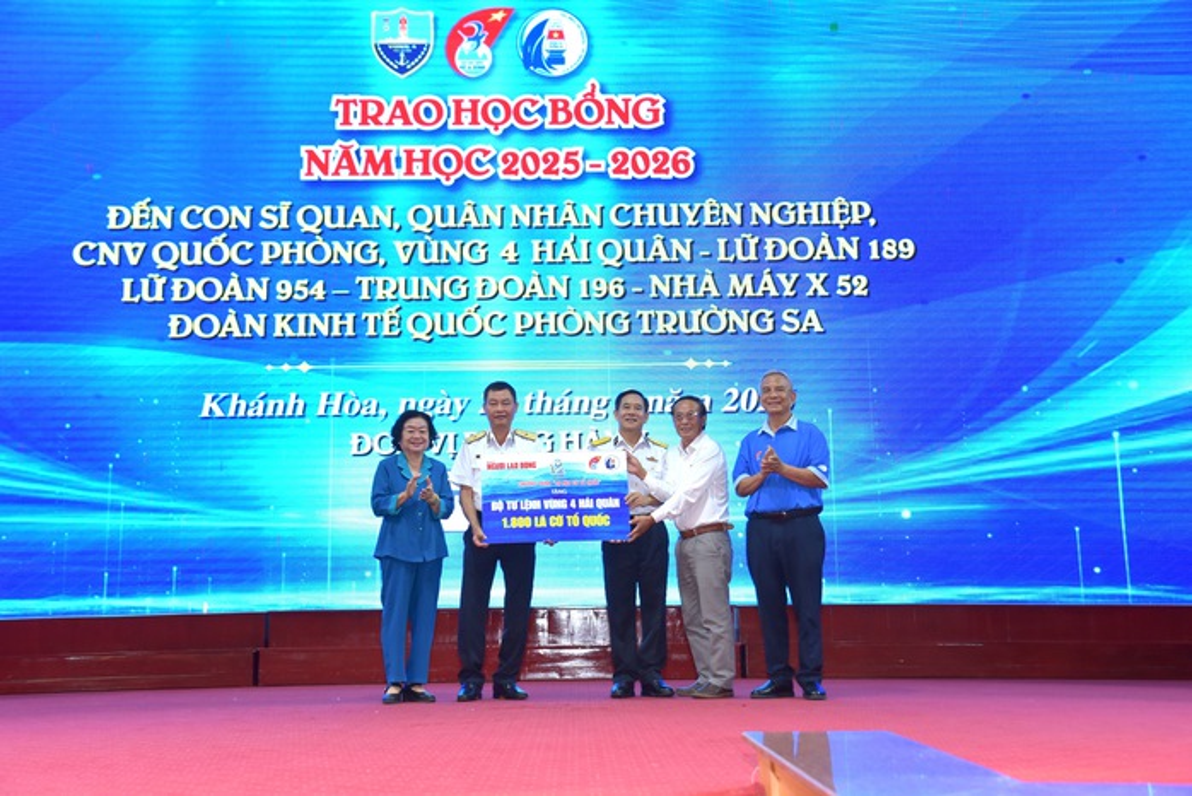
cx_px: 596
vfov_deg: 35.1
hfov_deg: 50.7
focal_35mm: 38
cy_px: 398
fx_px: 1259
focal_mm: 38
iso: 1000
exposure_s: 1/125
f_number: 5.6
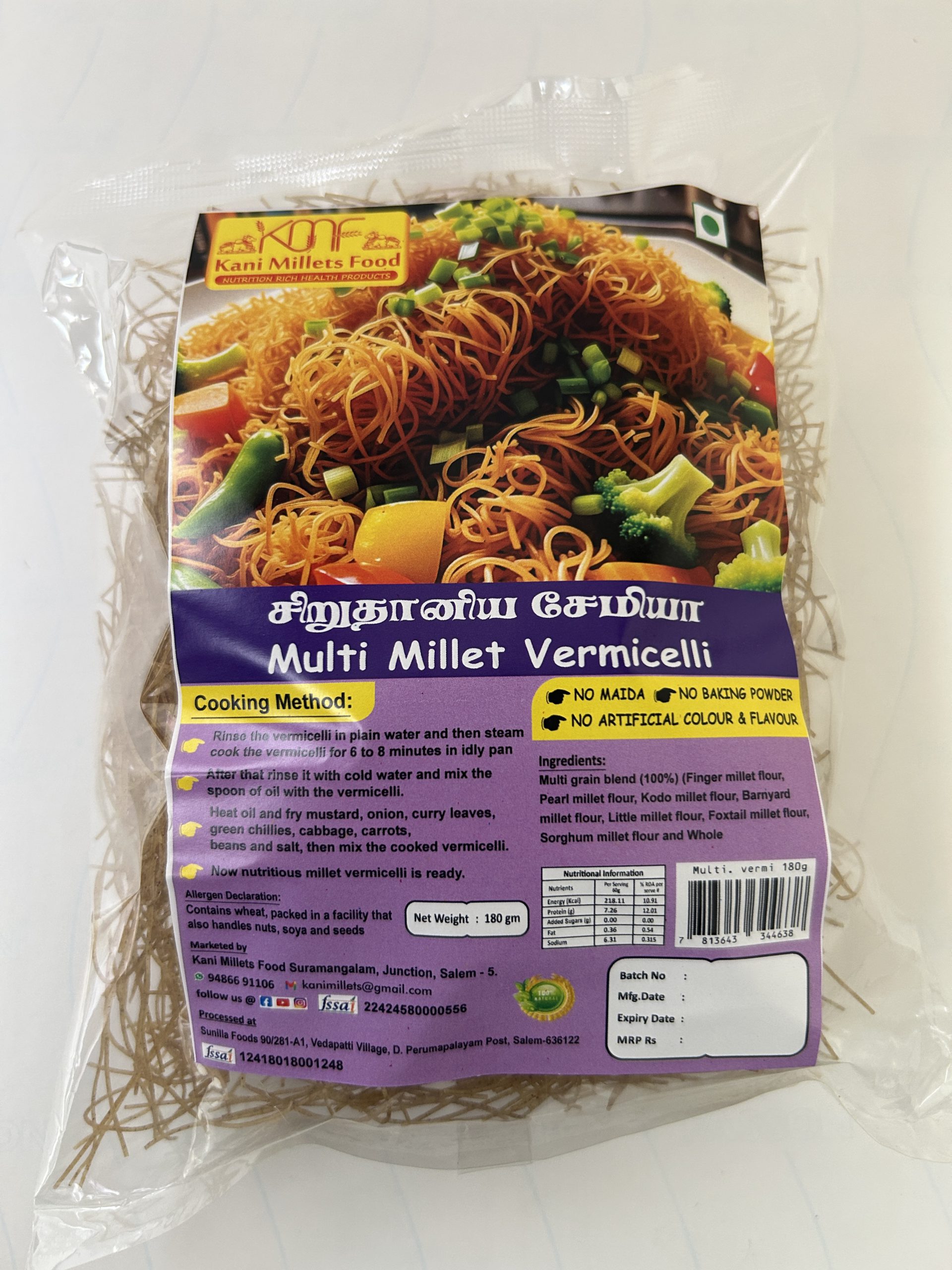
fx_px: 953
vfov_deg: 67.3
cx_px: 476
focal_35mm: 26
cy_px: 635
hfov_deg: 53.1
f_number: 1.5
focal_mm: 5.7
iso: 125
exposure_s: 1/118
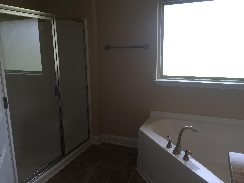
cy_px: 92
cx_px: 122
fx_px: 204
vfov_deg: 48.2
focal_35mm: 29
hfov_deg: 61.7
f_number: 2.2
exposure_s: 1/120
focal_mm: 4.15
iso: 32
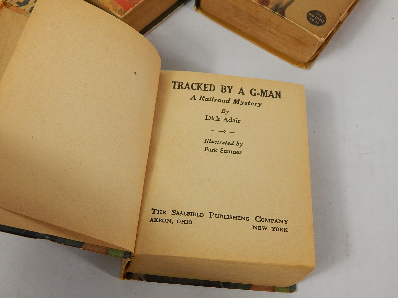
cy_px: 149
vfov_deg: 33.6
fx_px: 494
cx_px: 199
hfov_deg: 43.9
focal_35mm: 43
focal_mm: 7.7
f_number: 3.6
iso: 400
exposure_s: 1/160
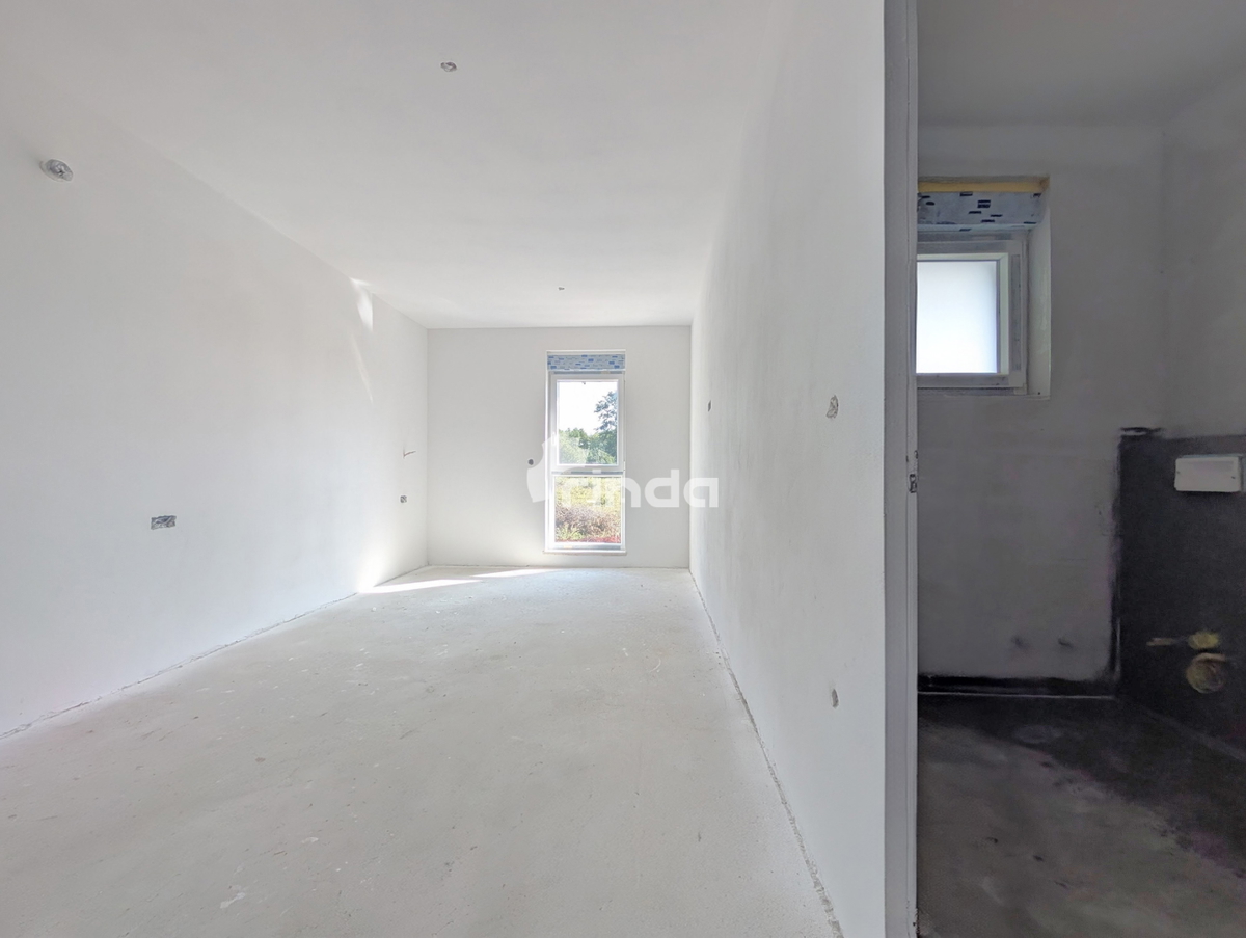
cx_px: 623
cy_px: 469
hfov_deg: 110.5
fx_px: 432
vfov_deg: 94.6
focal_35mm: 12
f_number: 1.7
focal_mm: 2.02
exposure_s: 1/476
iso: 48
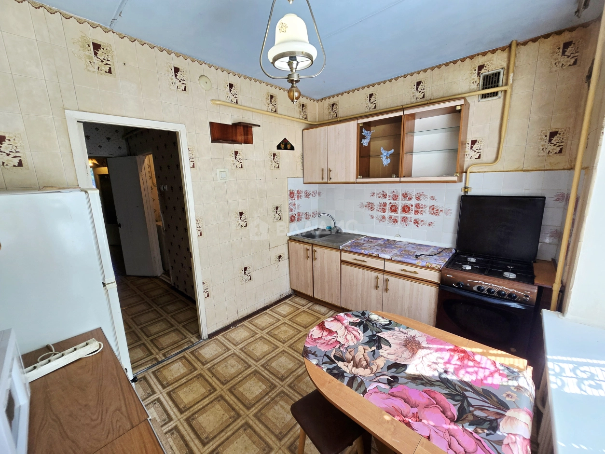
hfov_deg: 106.2
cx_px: 302
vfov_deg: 89.9
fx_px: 227
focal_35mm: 13
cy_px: 227
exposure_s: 1/104
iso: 50
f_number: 2.2
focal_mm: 2.2
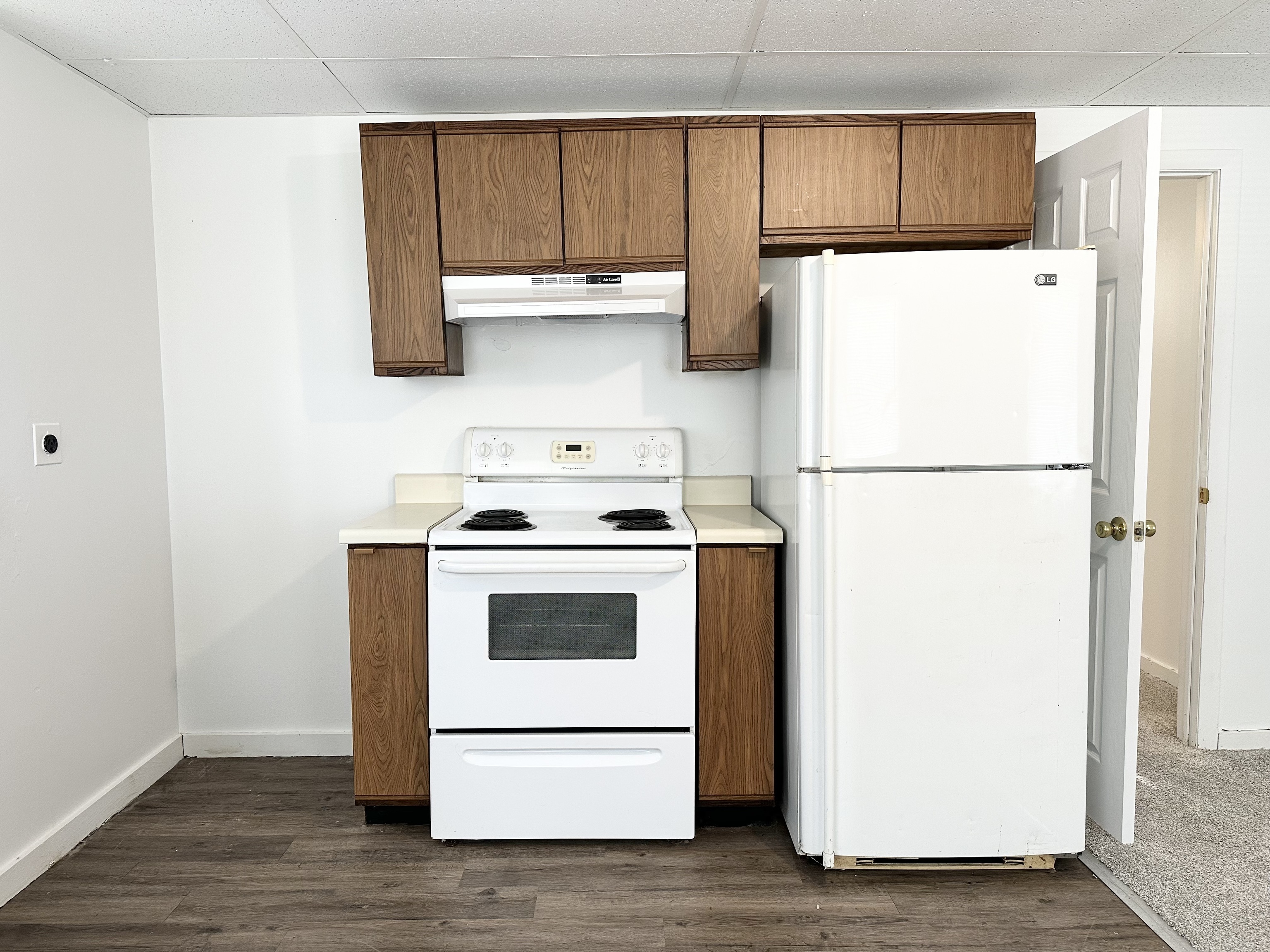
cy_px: 476
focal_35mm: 24
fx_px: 881
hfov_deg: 71.6
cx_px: 635
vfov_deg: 56.8
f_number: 1.78
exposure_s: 1/60
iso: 160
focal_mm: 6.86
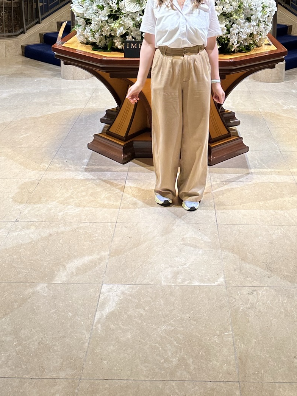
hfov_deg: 30.8
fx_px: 538
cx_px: 168
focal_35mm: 47
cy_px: 28
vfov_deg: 37.4
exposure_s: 1/50
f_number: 1.78
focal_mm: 6.86
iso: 125
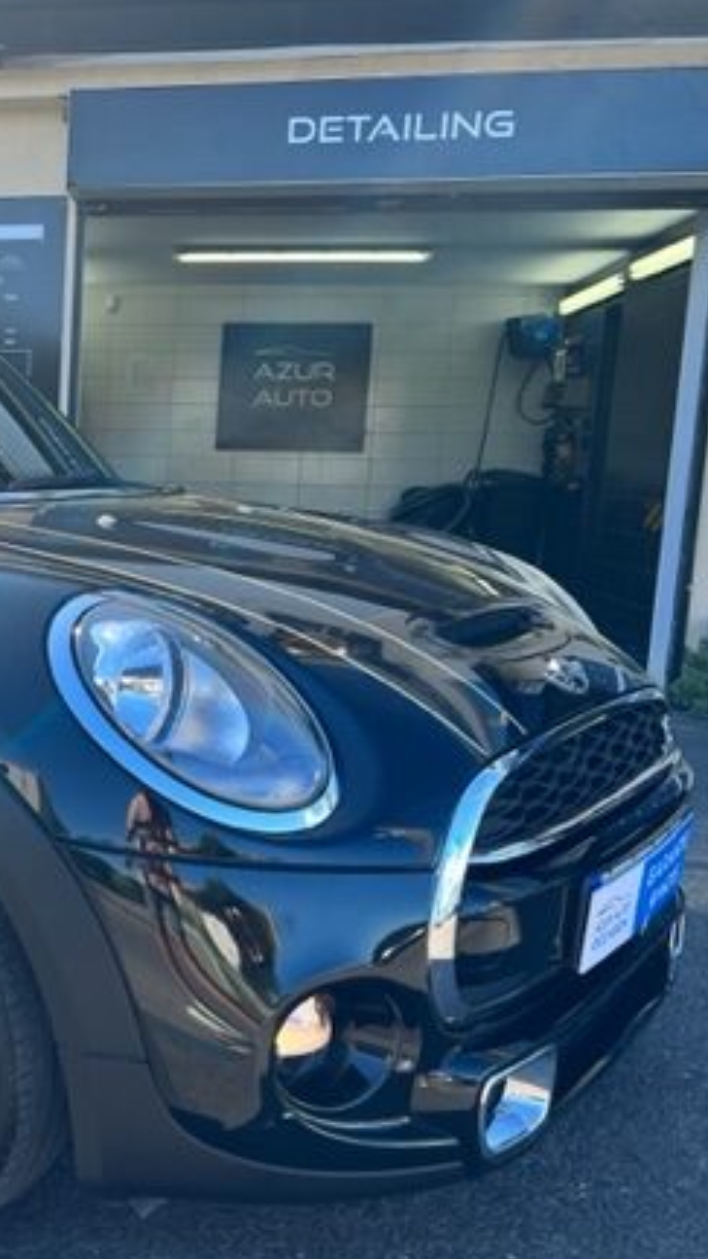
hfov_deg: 25.8
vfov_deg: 48.3
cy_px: 667
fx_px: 1402
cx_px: -108
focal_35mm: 42
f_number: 1.5
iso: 50
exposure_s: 1/932
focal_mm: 5.7
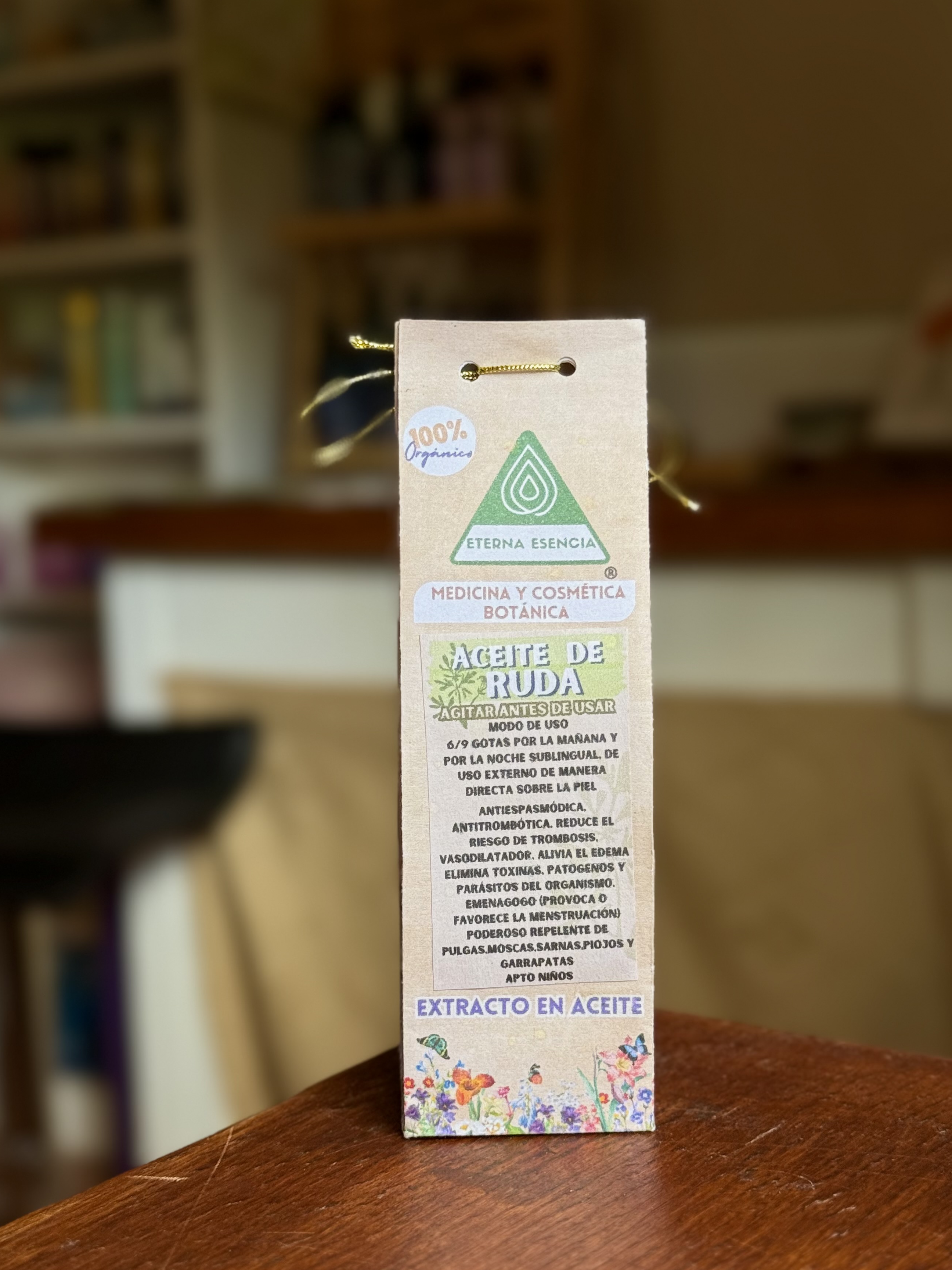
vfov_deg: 34.3
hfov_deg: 26.1
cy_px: 670
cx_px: 501
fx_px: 2053
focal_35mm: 56
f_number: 1.78
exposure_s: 1/121
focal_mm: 6.76
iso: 64
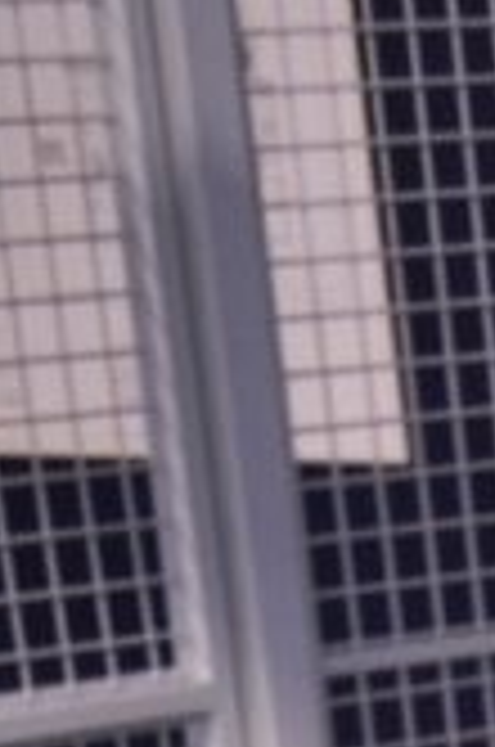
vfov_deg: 7.5
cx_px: 1598
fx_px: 4763
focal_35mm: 230
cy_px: 2484
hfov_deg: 5.5
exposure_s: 1/13
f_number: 4.5
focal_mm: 22
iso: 200
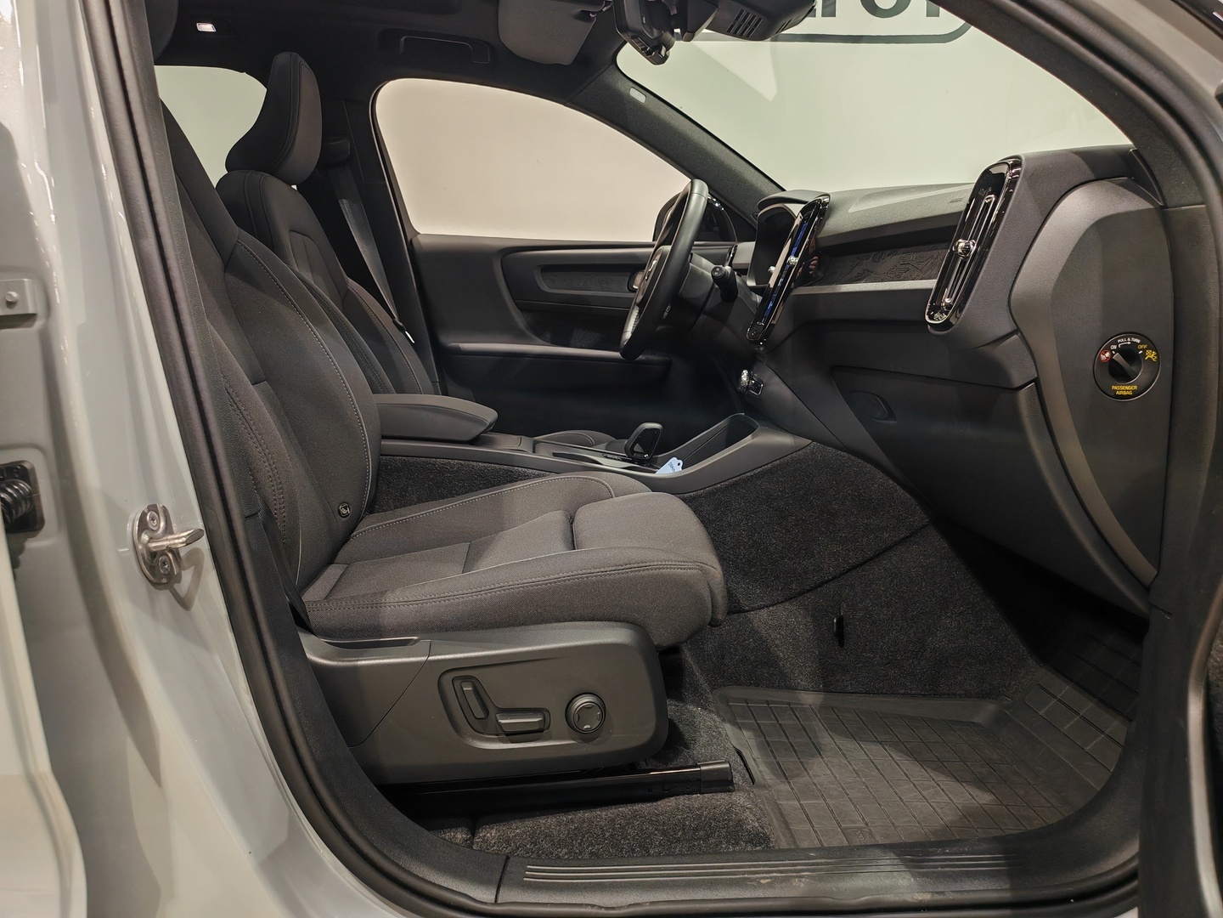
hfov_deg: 67.3
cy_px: 459
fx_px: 919
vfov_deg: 53.1
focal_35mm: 26
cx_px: 612
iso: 160
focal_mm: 5.4
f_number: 1.6
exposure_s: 1/100
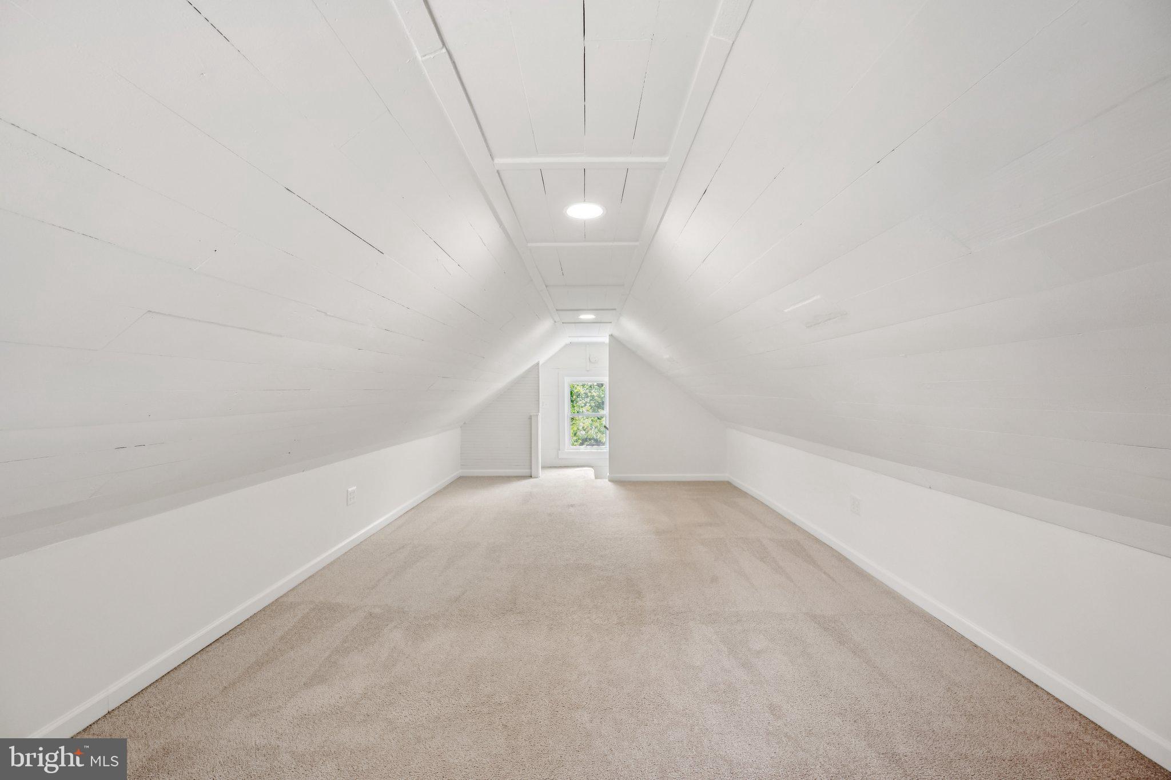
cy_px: 390
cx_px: 586
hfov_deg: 104.3
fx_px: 455
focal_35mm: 14
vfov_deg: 81.2
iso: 400
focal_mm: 14
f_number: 7.1
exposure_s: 1/40
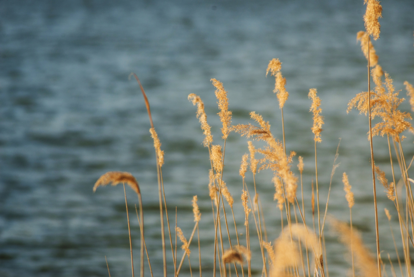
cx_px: 207
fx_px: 3452
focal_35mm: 300
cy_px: 138
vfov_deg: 4.6
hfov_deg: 6.9
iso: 320
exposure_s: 1/3200
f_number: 5.6
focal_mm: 300
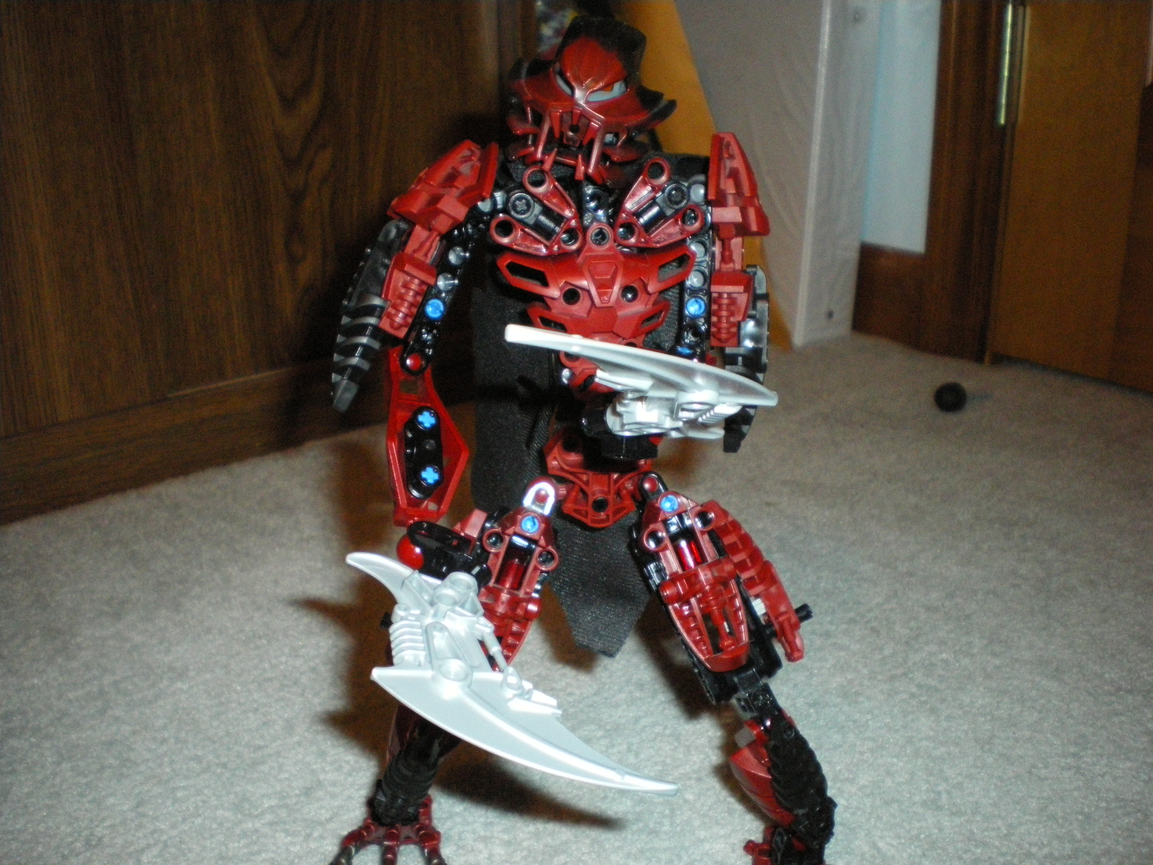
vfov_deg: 39.7
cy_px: 432
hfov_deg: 51.4
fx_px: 1199
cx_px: 576
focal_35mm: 36
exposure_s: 1/50
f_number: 3.1
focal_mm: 6.3
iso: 500
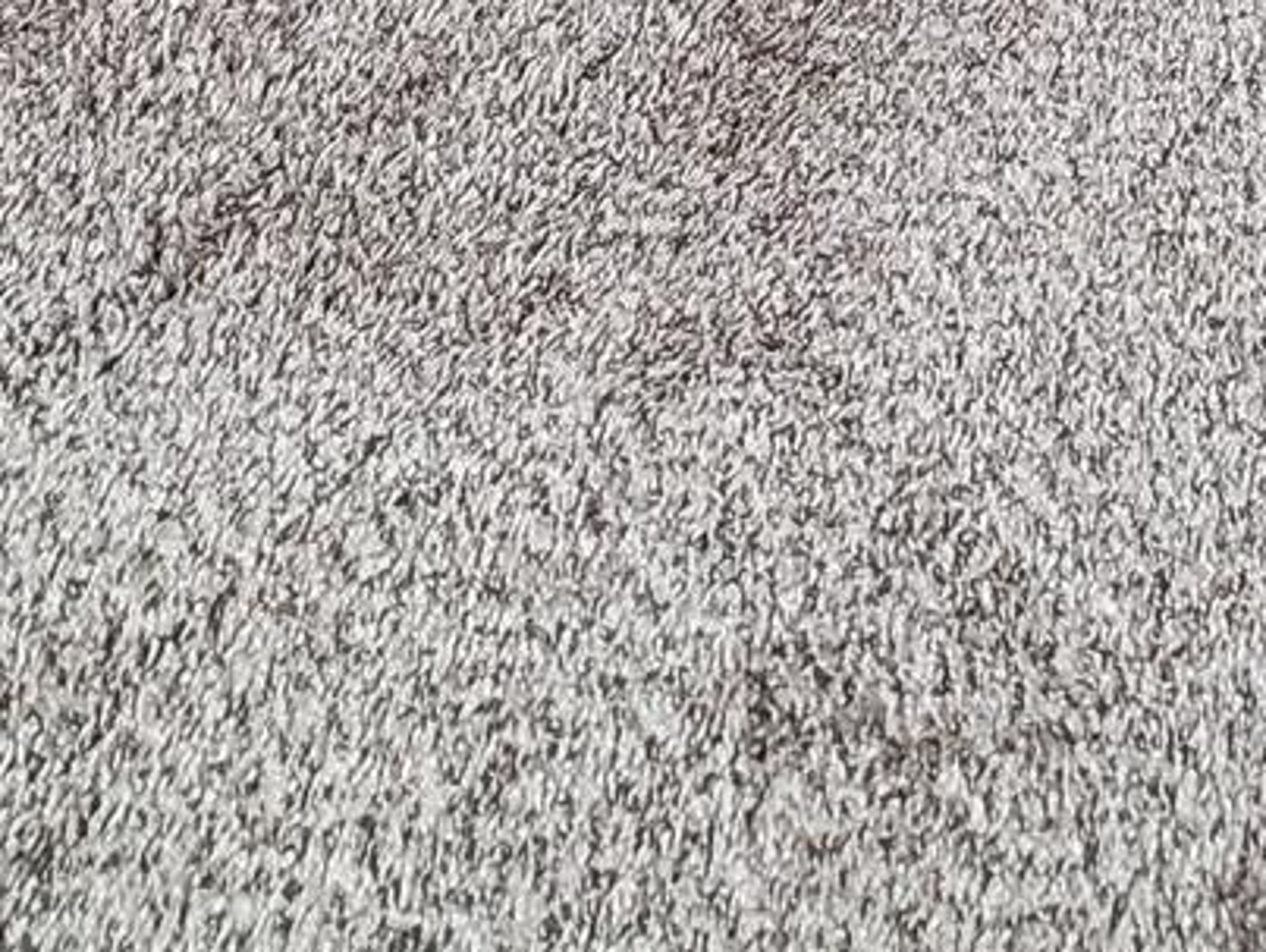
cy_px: -1364
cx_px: 1096
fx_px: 2416
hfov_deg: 28.4
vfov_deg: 14.3
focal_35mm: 66
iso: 400
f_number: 2.2
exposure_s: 1/59
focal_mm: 2.2
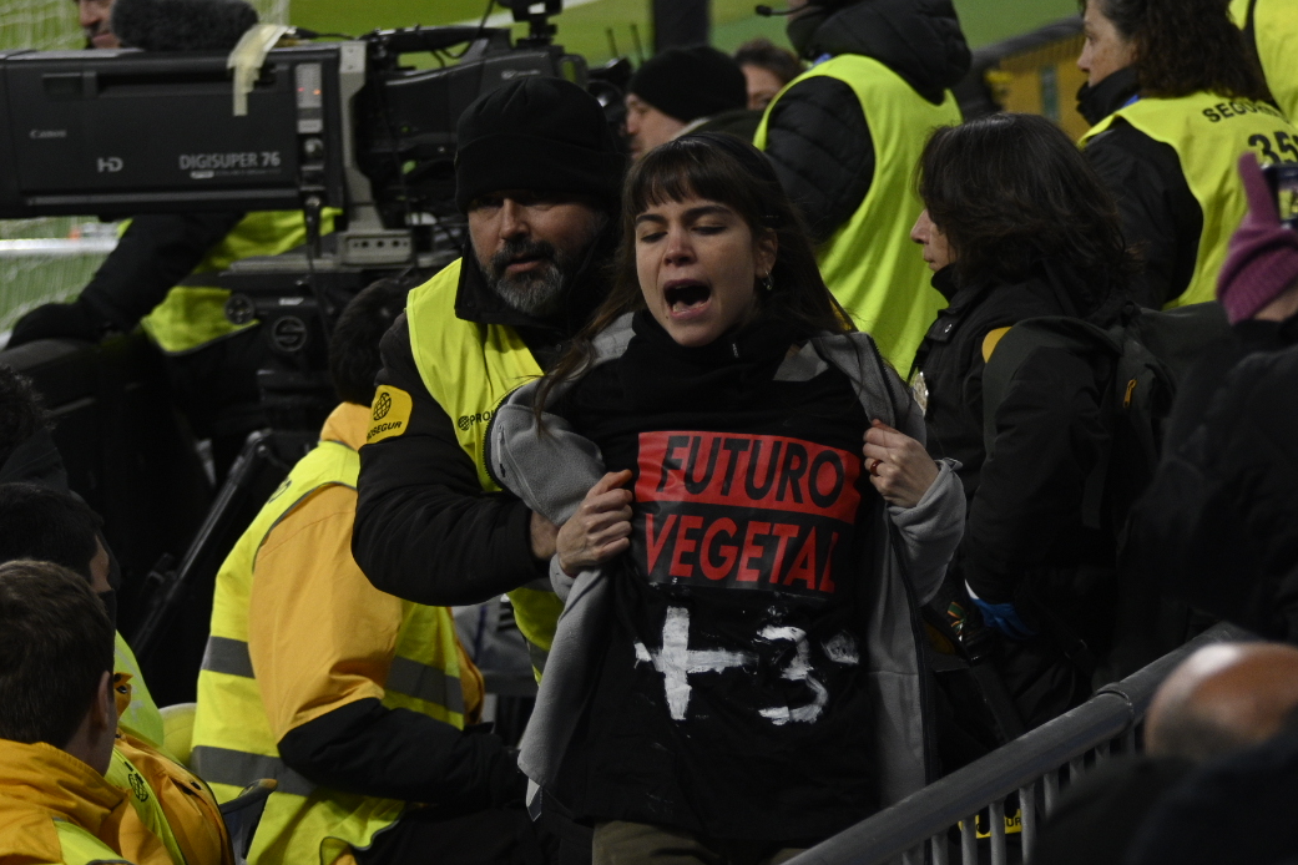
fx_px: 25237
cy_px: 355
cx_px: 923
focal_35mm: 700
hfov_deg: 2.9
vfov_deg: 2.0
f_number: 5.6
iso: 1000
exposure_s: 1/640
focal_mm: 300
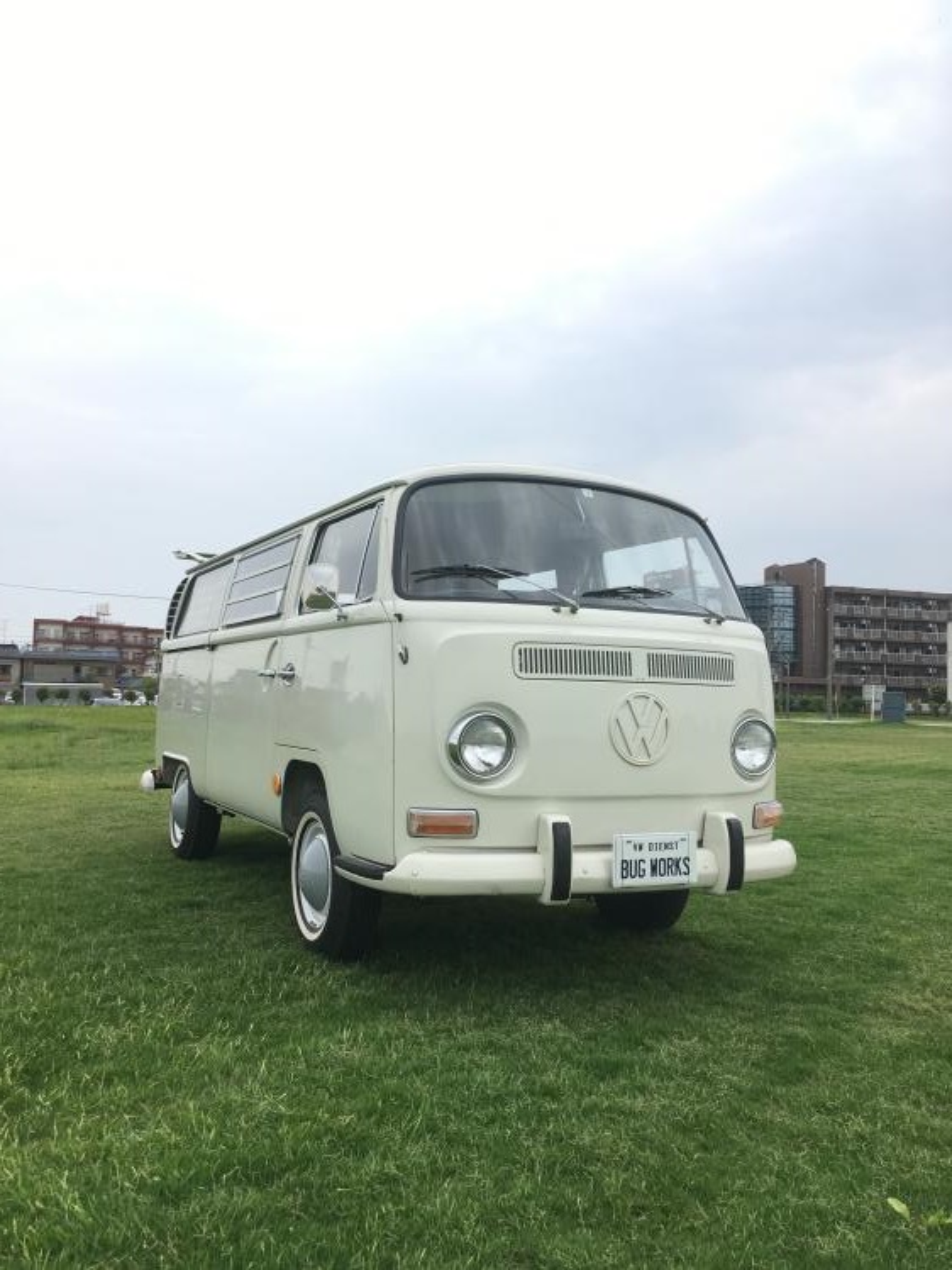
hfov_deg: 48.2
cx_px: 476
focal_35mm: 29
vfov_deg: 61.7
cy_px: 635
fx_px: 1063
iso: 25
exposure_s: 1/578
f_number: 2.2
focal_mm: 4.15
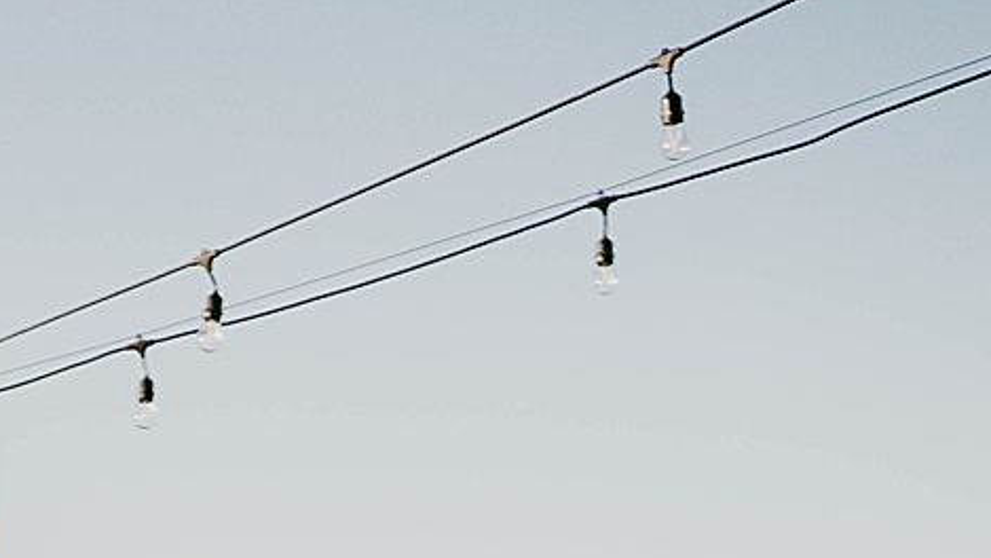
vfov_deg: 9.1
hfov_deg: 16.5
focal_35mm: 125
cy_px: 1106
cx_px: -192
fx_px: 3285
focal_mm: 35
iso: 250
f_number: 2.2
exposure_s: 1/8000
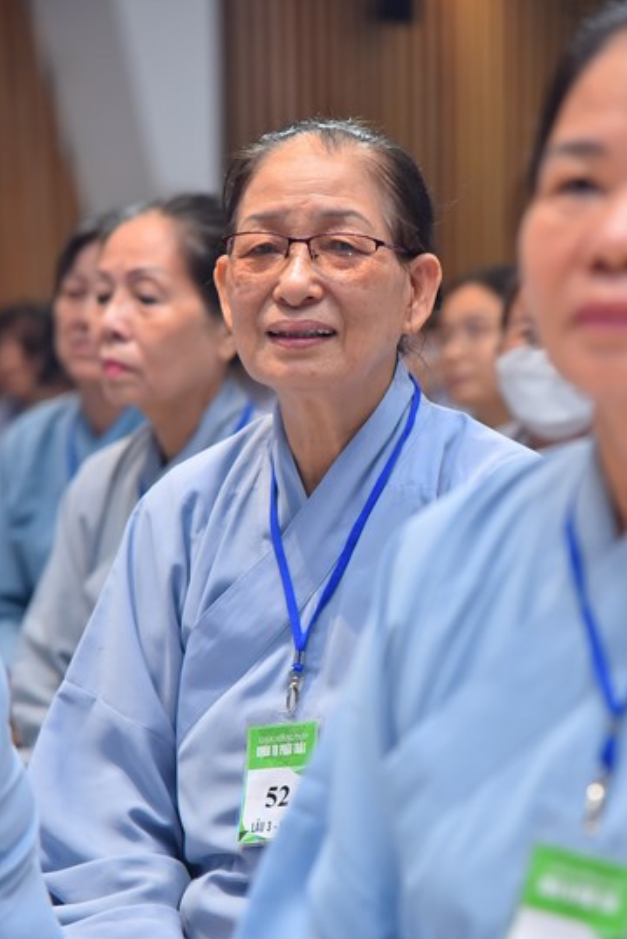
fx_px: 3785
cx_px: 362
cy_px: 559
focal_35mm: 145
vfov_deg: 14.1
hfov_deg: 9.5
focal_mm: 120
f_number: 4.5
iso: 1250
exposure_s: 1/125
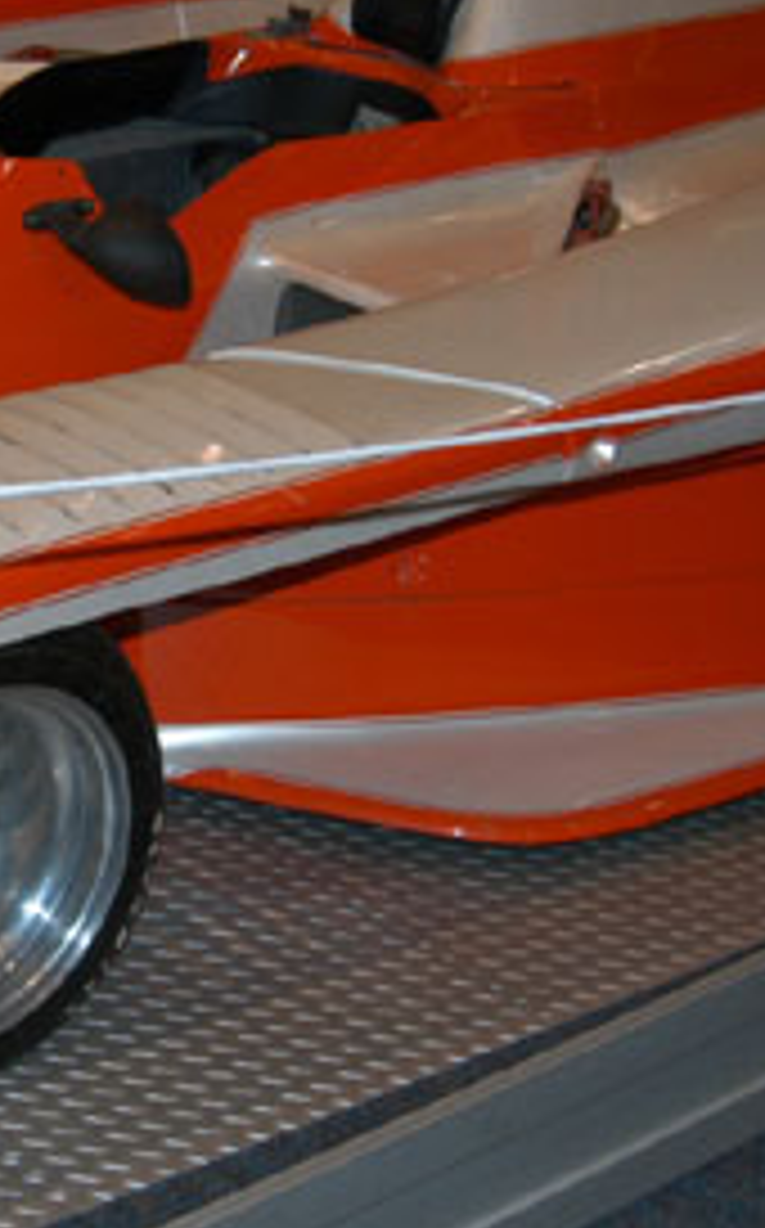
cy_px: 486
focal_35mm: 91
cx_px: 106
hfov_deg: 14.2
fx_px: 3044
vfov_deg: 22.8
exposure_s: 1/60
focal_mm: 24
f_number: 5
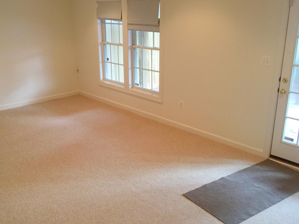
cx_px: 137
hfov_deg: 50.1
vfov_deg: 38.6
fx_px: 320
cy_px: 126
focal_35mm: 37
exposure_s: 1/30
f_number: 2.2
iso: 40
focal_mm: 4.15
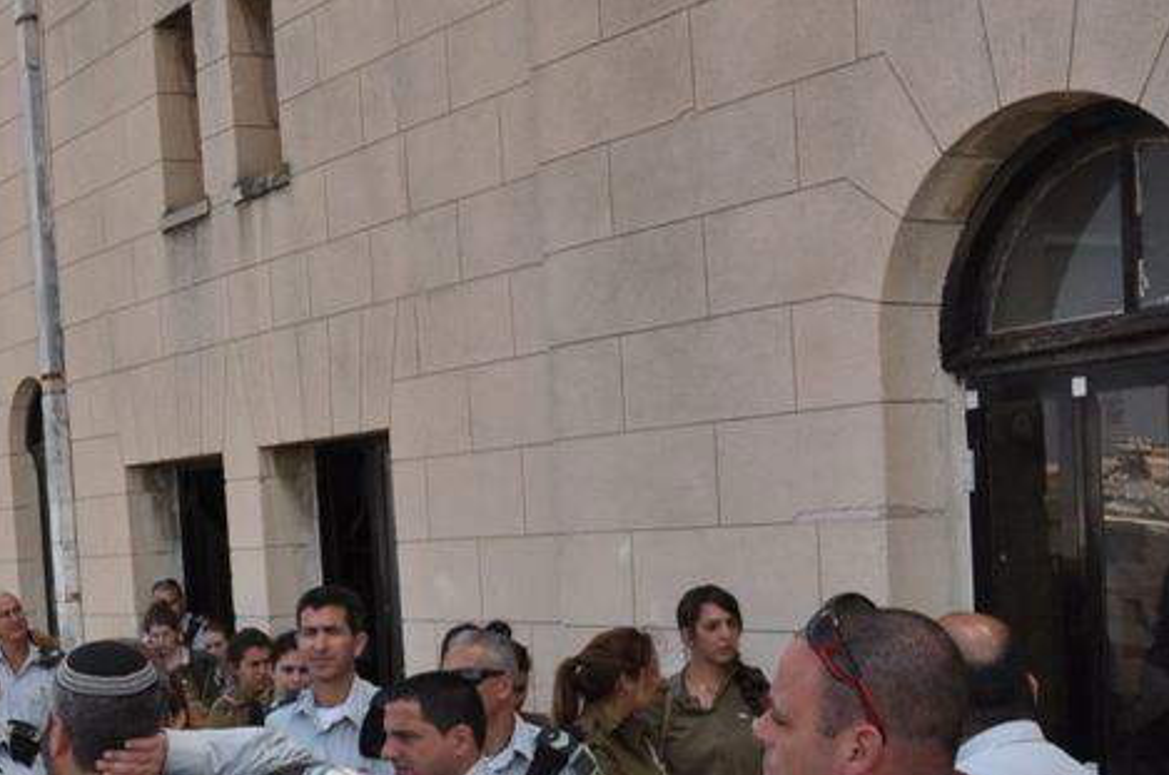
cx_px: 194
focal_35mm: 59
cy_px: 705
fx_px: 1913
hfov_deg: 32.8
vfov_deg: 22.3
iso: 500
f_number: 10
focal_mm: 18
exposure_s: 1/400
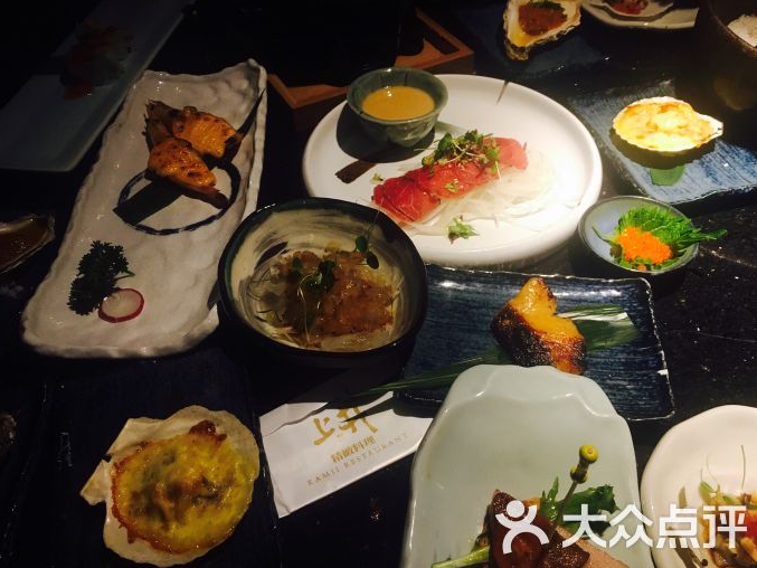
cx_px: 385
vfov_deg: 46.8
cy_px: 291
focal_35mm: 30
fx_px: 656
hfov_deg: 60.0
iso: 125
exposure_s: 1/33
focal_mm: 4.15
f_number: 2.2
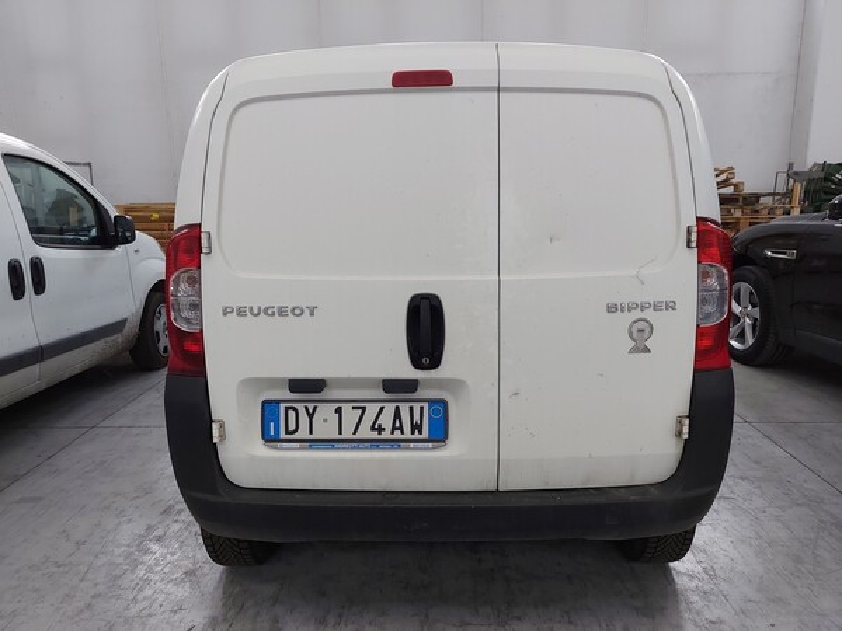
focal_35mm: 24
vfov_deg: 56.8
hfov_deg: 71.6
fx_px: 584
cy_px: 316
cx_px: 421
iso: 250
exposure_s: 1/50
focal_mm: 5.23
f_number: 1.8
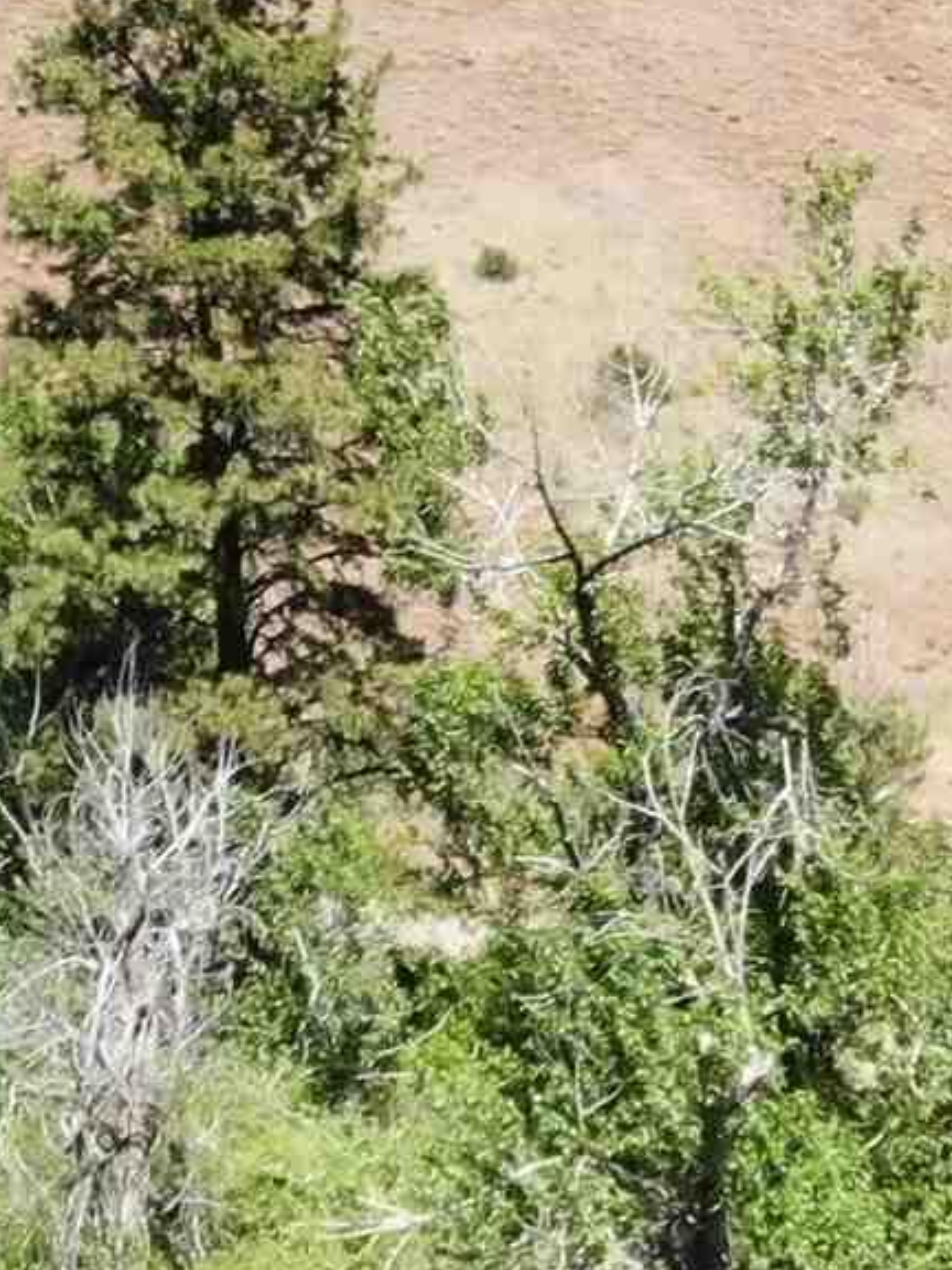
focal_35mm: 128
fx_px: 4694
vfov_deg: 14.8
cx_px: 1384
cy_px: 1594
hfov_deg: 11.2
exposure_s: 1/13
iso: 400
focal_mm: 4.5
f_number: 2.8
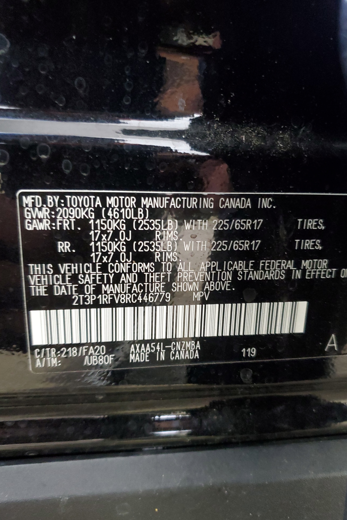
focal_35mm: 28
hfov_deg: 46.4
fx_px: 405
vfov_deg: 65.5
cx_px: 176
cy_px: 269
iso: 389
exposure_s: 1/15
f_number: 1.5
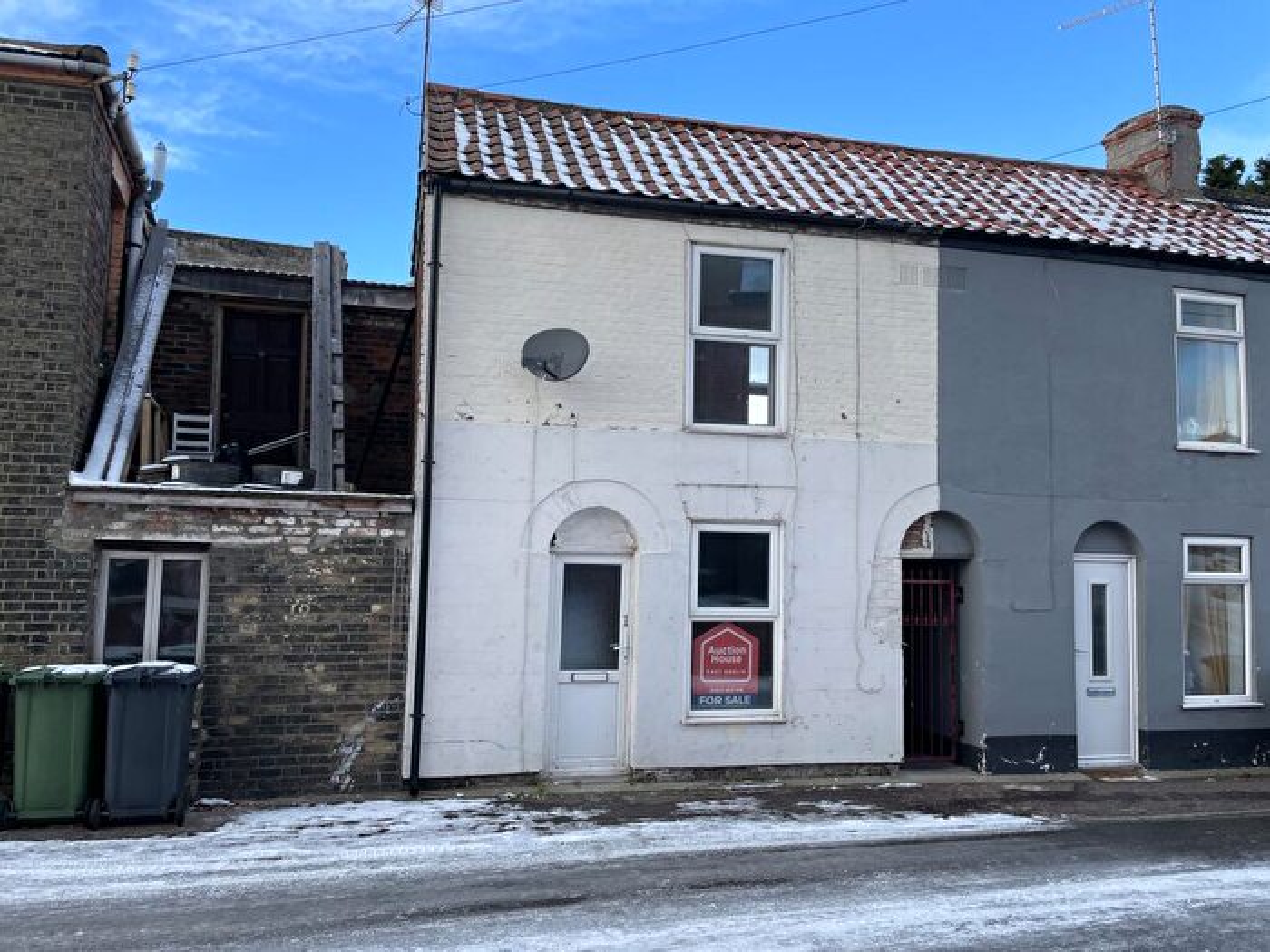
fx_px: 954
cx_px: 635
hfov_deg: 67.3
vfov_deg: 53.1
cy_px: 476
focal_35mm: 26
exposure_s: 1/997
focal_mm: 4.2
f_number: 1.6
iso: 32
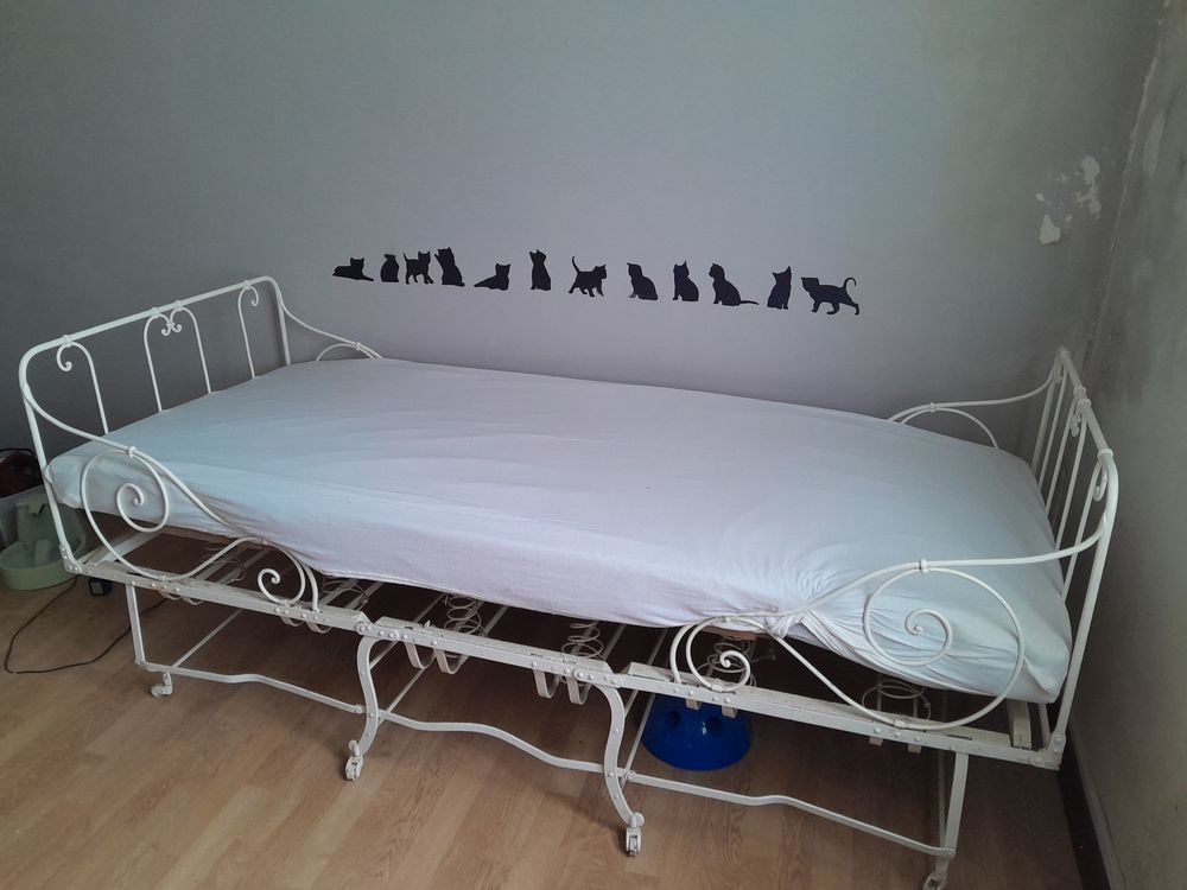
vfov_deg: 53.1
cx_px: 594
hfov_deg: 67.3
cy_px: 445
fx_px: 892
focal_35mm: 26
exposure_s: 1/50
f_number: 1.8
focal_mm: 3.98
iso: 320
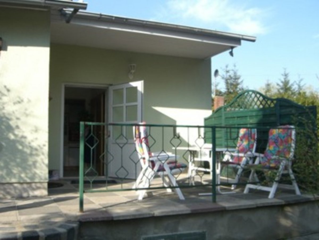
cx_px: 160
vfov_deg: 37.7
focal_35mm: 38
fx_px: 350
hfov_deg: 49.0
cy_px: 120
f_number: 4
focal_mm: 7.9
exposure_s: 1/400
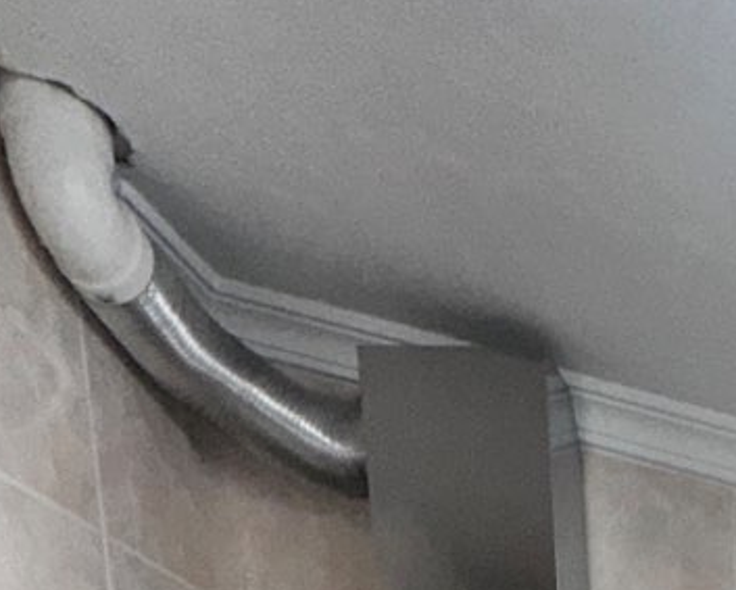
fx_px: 1264
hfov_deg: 27.9
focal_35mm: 58
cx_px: 910
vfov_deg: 16.7
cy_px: 1282
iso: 50
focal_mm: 2.22
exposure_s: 1/122
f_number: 2.2
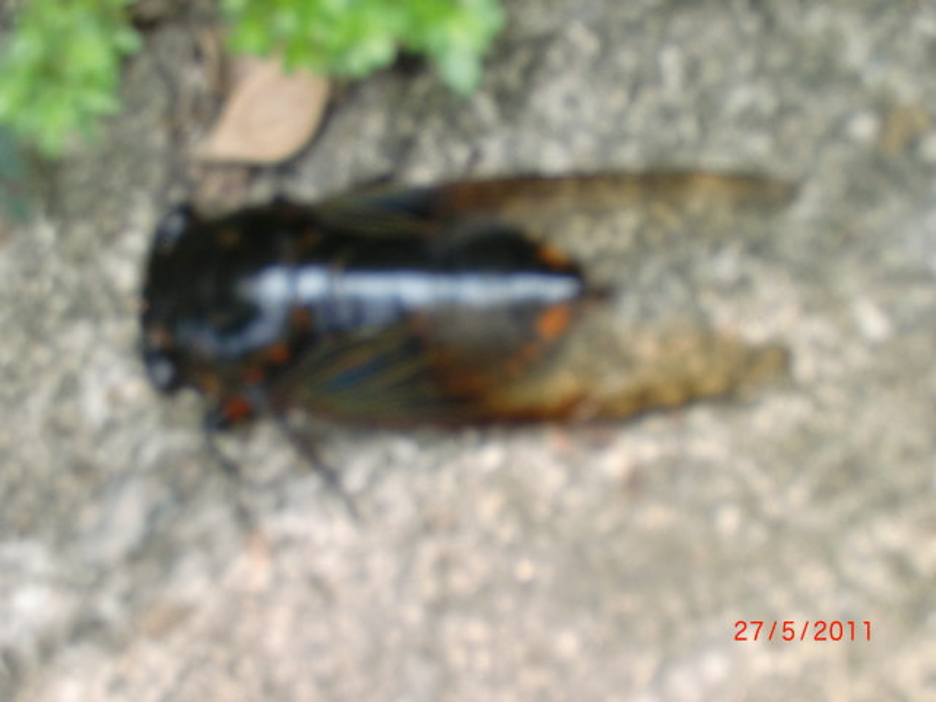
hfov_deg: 18.5
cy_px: 351
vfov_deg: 14.0
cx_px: 468
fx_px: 2866
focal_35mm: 106
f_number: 5.9
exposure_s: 1/100
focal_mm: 18.9
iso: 160
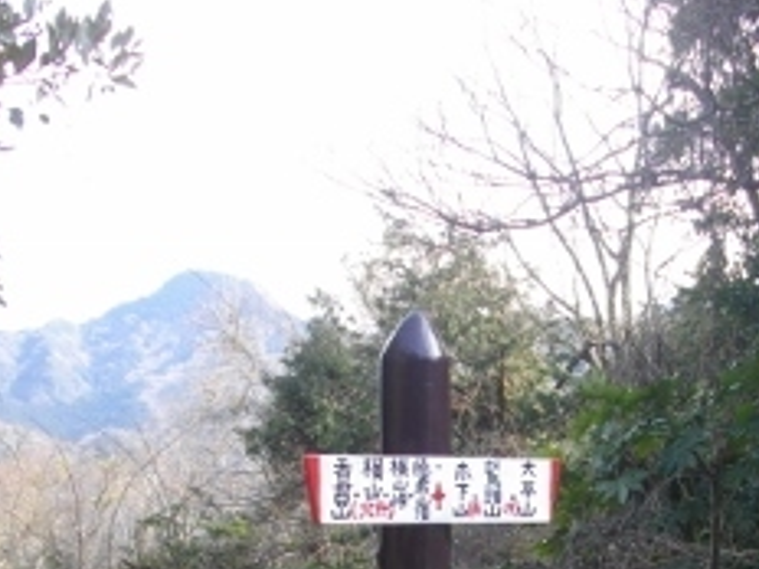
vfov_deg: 20.6
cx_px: 579
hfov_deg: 27.7
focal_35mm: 69
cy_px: 580
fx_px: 1513
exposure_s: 1/160
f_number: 2.9
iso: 100
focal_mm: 5.7
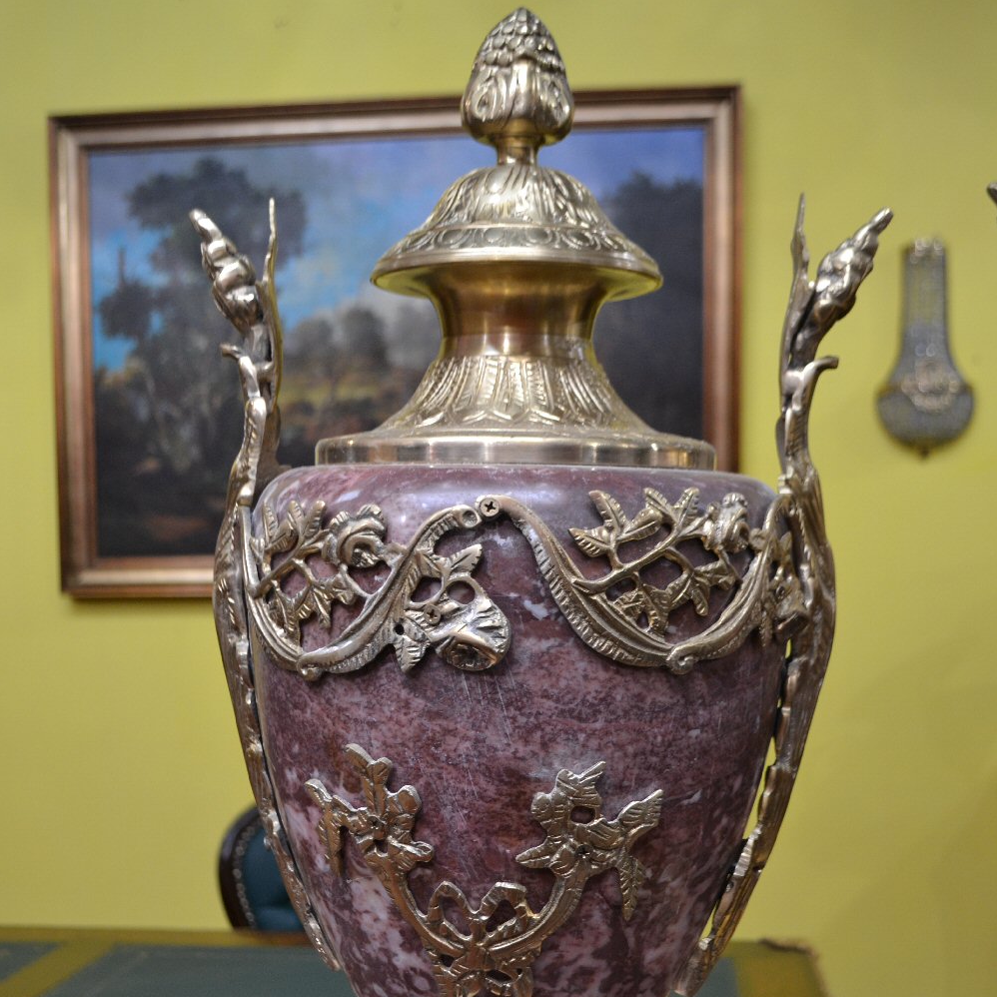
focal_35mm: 46
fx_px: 1499
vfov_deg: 36.2
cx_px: 498
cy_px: 715
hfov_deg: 36.8
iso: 640
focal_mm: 24
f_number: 4
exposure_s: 1/60
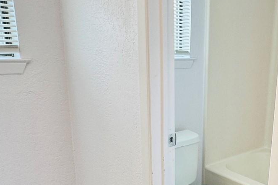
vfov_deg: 29.4
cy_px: 141
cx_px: 266
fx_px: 347
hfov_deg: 39.4
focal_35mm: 45
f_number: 2.2
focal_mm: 2.22
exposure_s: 1/120
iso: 125
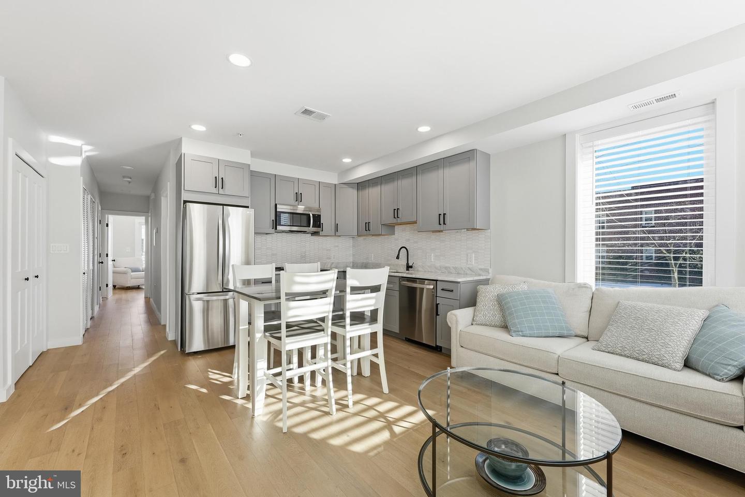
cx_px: 372
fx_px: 290
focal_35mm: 14
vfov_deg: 81.2
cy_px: 248
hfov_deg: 104.3
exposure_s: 1/1250
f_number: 11
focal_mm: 14
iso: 400
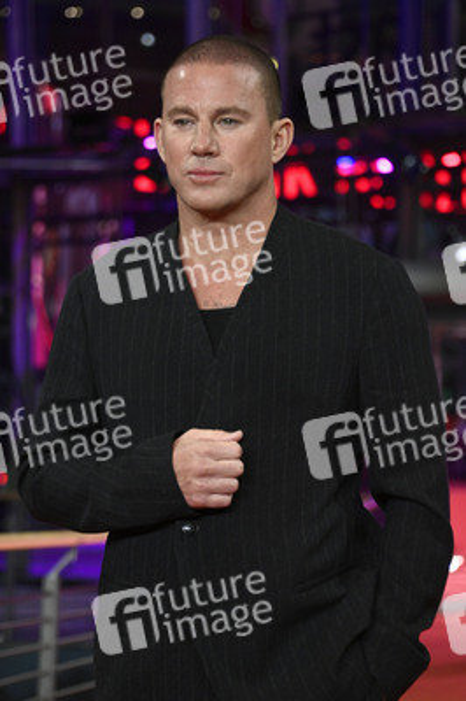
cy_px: 350
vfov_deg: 16.8
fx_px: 2373
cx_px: 233
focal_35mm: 122
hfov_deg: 11.2
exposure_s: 1/250
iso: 4000
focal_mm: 122
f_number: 5.6
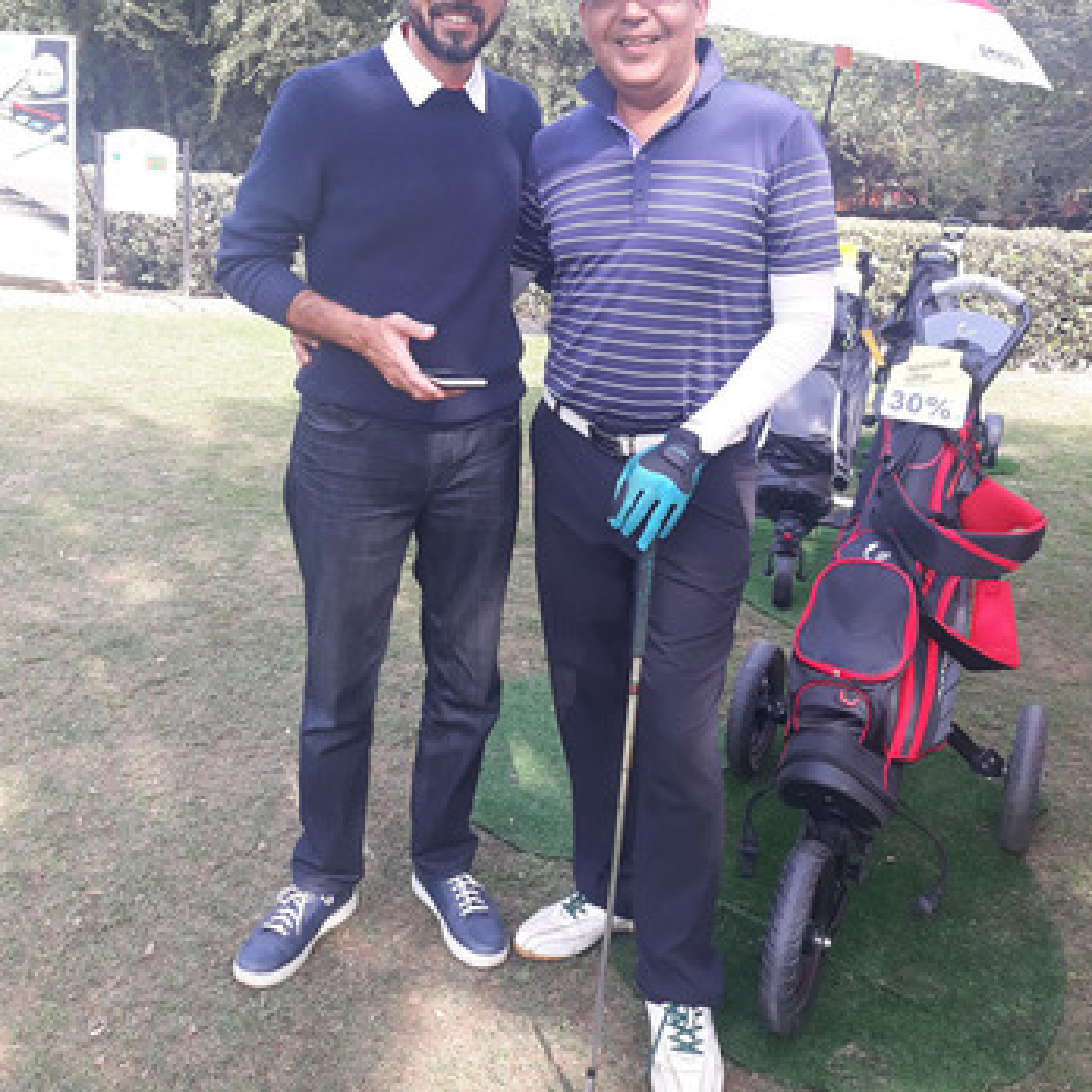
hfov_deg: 49.7
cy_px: 387
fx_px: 1178
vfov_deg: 49.1
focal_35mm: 33
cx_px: 538
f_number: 1.7
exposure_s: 1/221
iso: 40
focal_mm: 3.71
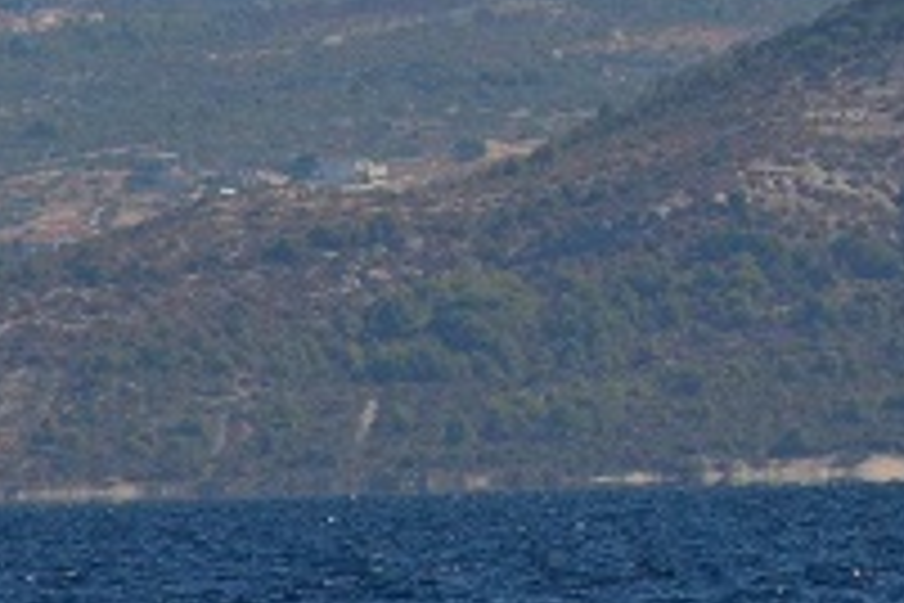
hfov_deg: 1.8
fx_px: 28913
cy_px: -536
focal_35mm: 1151
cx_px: 1660
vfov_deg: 1.2
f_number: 6.3
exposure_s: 1/8000
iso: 800
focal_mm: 155
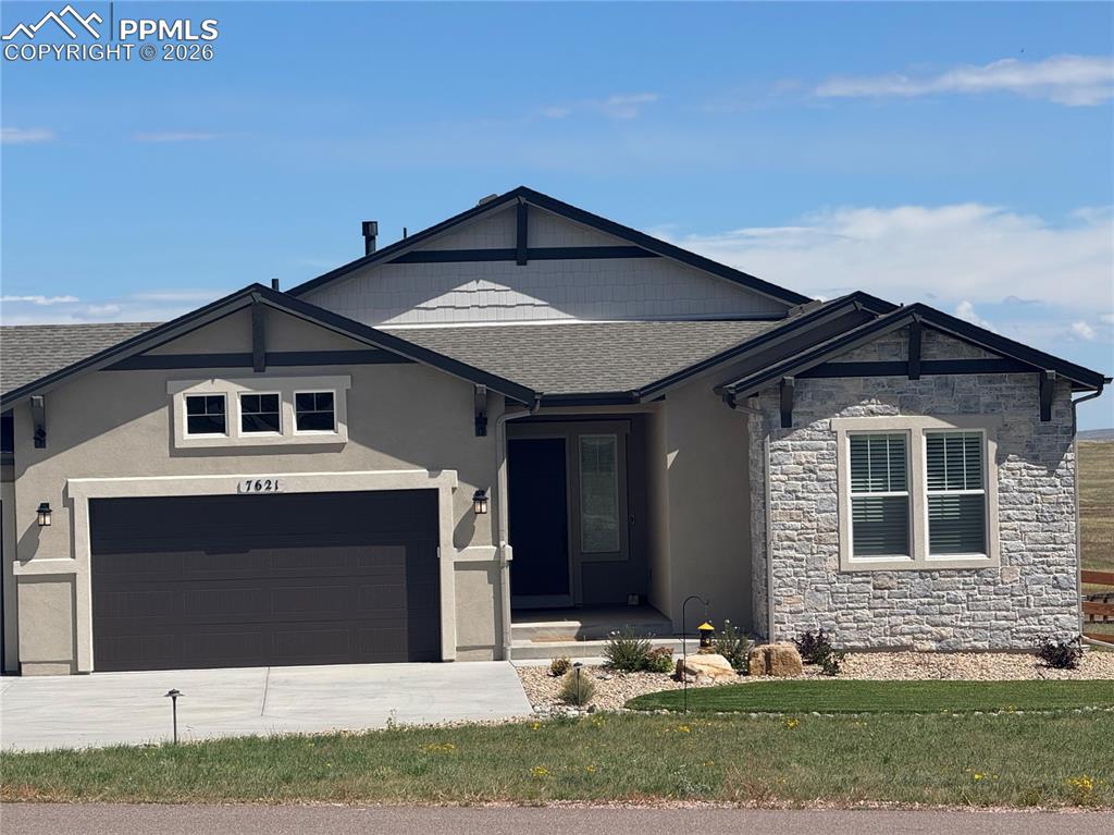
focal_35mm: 120
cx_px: 557
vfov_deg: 12.3
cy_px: 418
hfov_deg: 16.4
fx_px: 3860
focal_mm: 15.66
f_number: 2.8
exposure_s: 1/2525
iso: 50
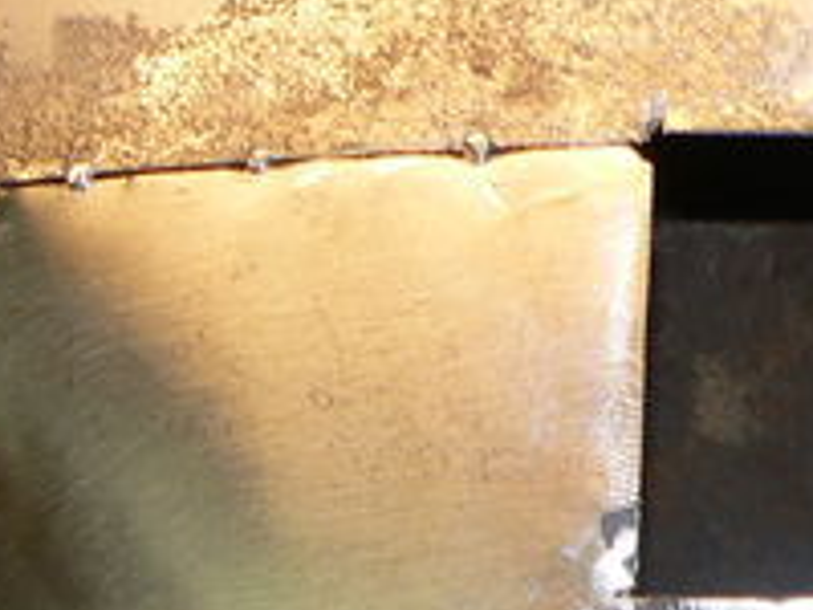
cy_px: 382
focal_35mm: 115
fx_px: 2701
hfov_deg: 16.7
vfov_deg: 12.9
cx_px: 854
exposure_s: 1/30
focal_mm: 6
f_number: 2.8
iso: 80
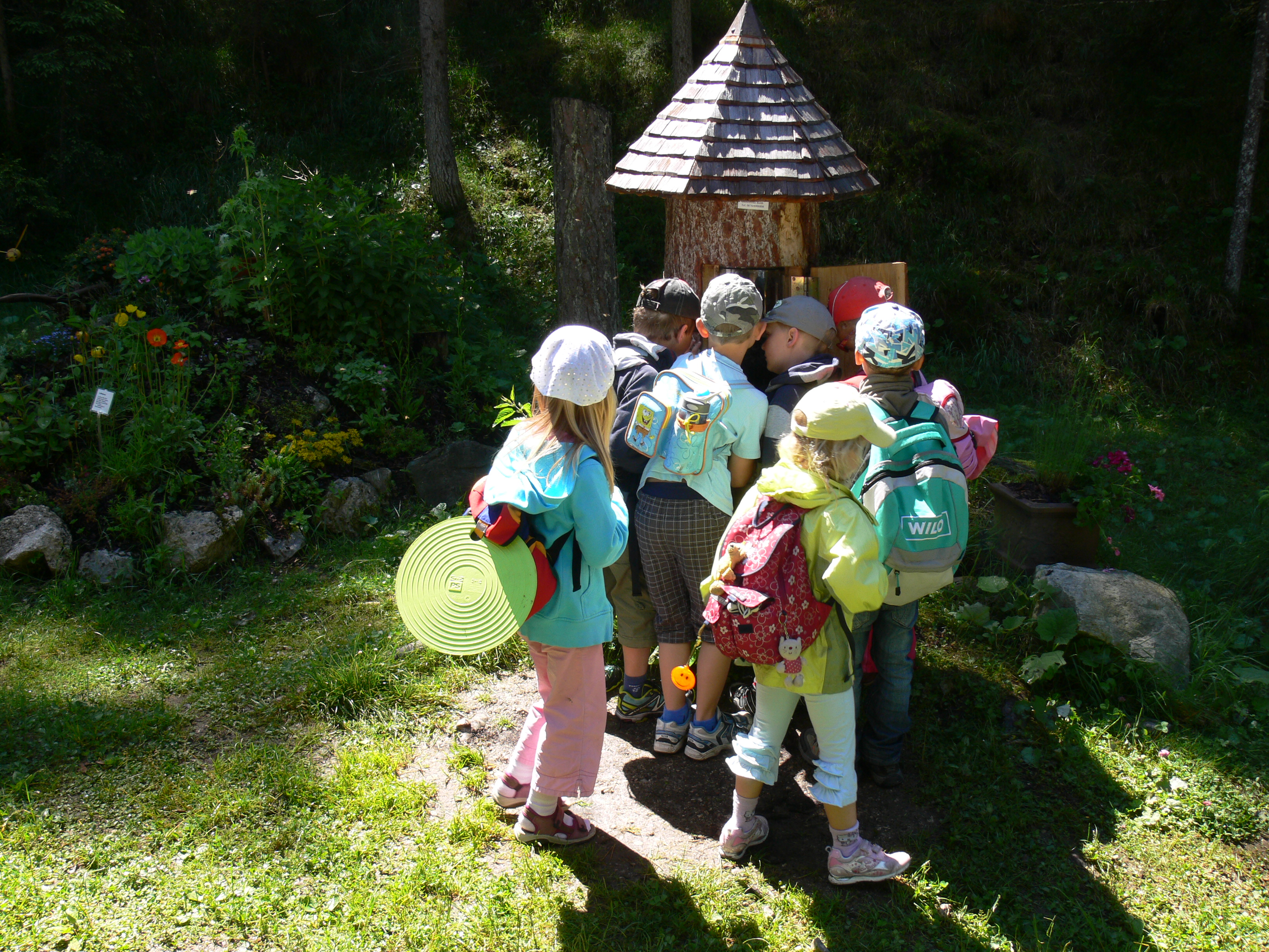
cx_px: 634
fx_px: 1283
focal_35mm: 35
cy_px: 476
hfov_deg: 52.6
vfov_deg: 40.7
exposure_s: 1/100
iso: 80
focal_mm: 7.4
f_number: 5
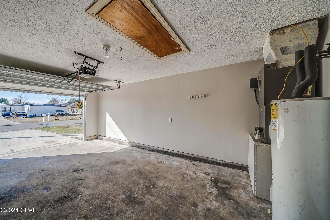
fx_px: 110
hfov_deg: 112.6
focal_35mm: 12
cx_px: 165
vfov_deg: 90.0
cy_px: 110
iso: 100
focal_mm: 12
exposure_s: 1/125
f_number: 5.6
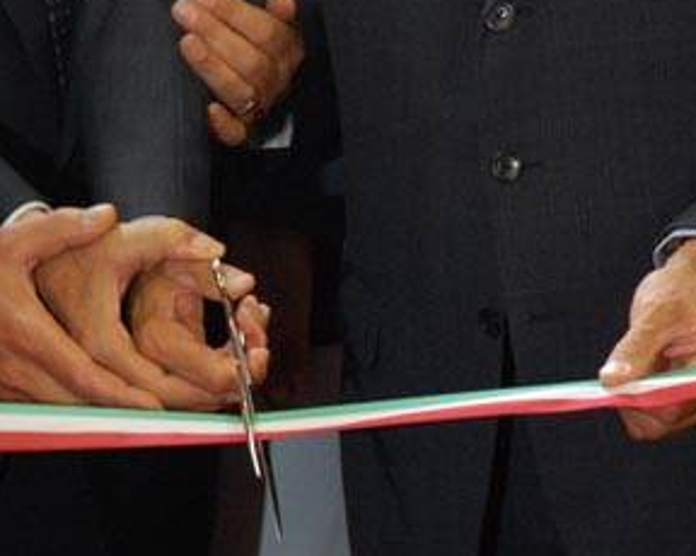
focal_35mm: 244
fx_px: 5023
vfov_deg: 6.3
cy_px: 288
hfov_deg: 7.9
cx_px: 271
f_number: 13
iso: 1600
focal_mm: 100
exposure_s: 1/15
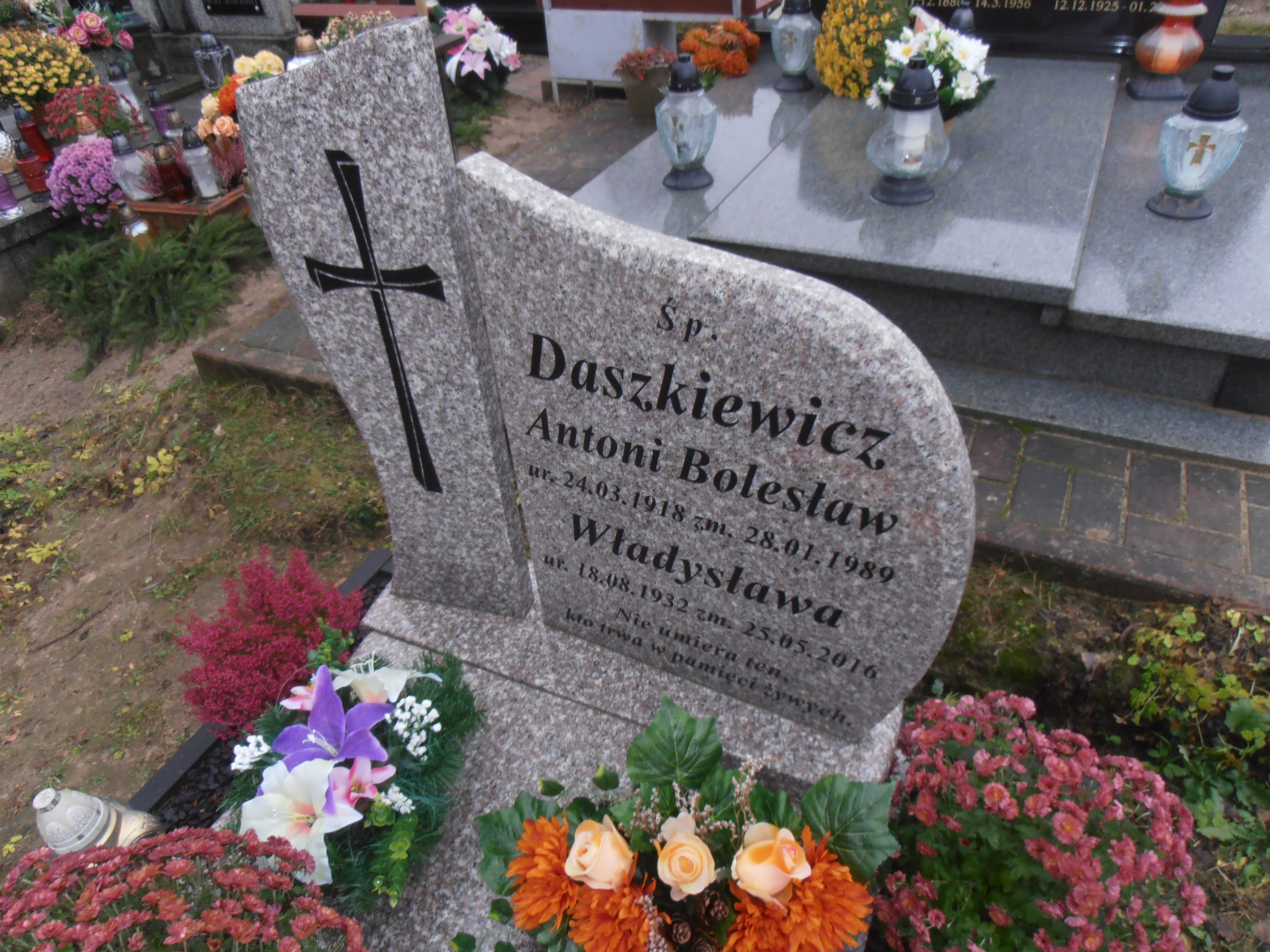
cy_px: 476
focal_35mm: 24
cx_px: 635
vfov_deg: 56.8
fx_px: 881
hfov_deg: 71.6
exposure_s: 1/30
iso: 80
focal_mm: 4.2
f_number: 3
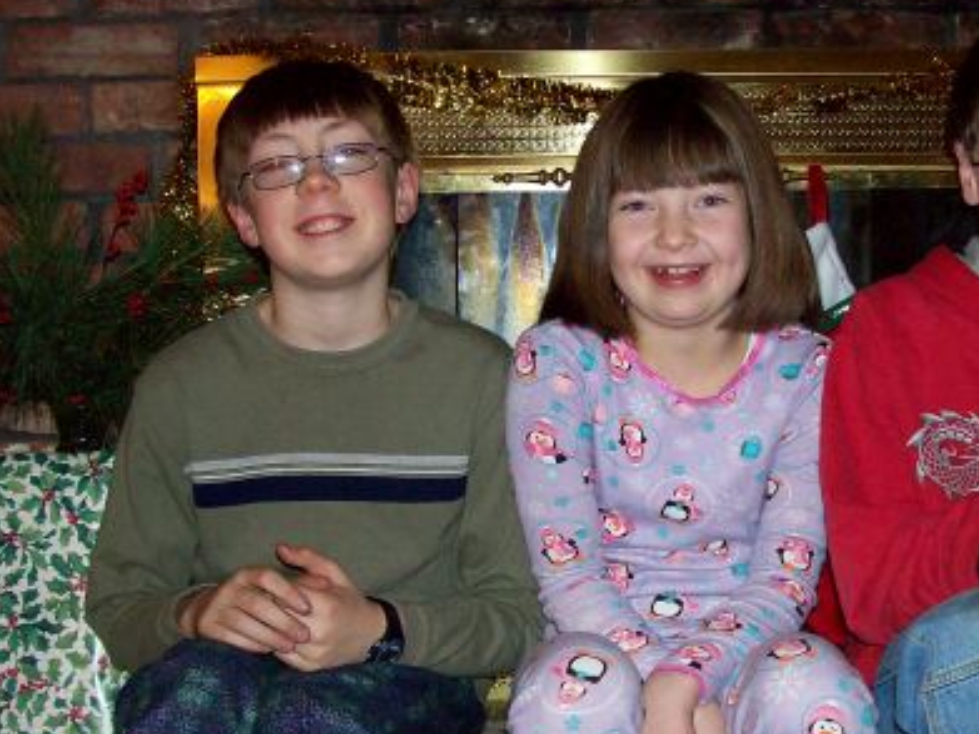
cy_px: 403
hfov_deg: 32.5
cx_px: 620
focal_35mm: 59
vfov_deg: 24.8
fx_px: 1668
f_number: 2.7
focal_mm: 6
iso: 140
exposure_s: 1/64
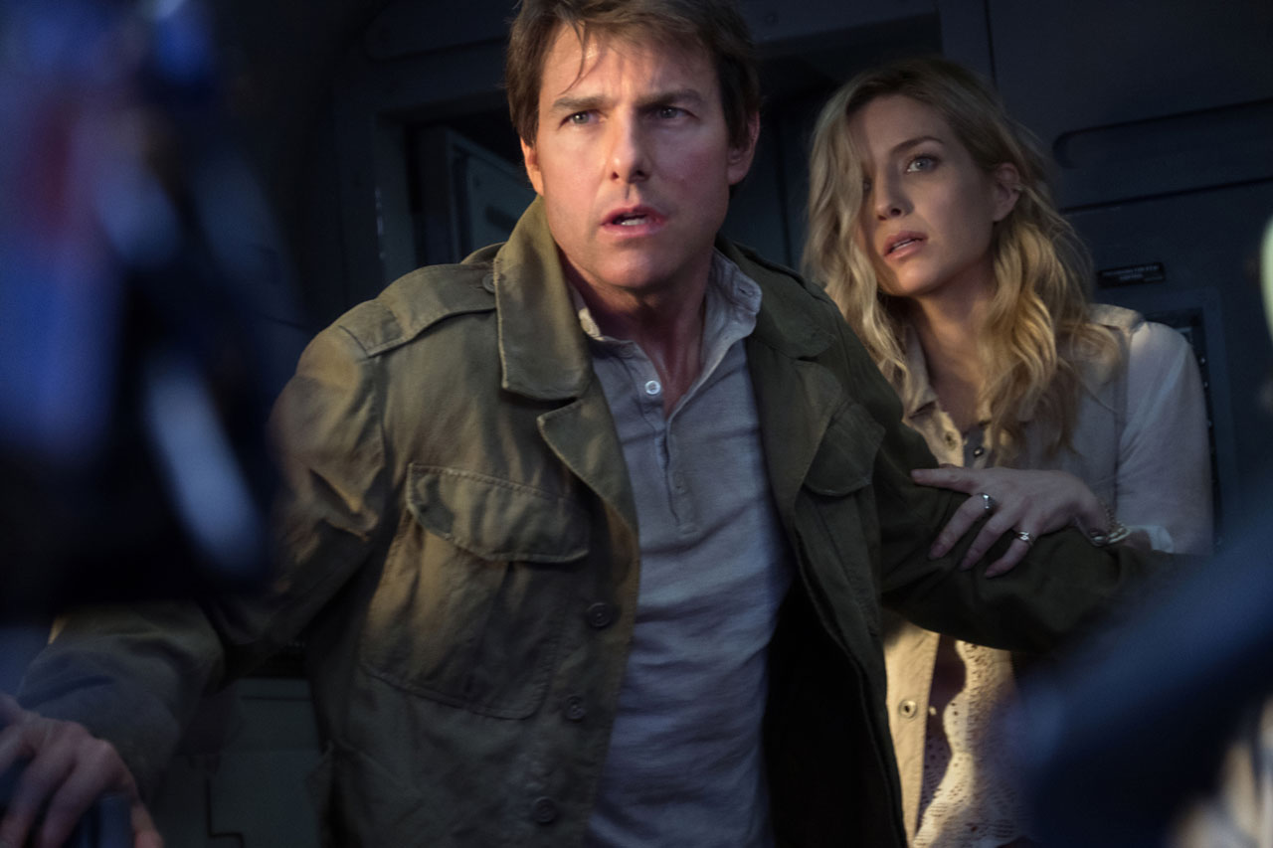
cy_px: 424
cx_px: 636
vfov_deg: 16.5
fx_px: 2934
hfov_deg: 24.5
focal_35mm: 83
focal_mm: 55
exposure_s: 1/200
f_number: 2.8
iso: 1600
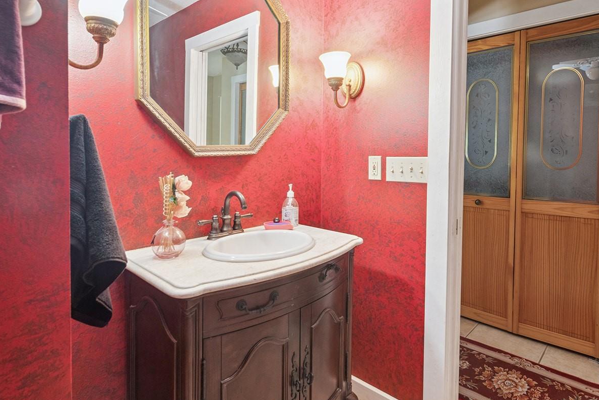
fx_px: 316
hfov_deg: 86.9
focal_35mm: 19
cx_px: 307
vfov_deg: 64.3
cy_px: 231
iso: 400
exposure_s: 1/4
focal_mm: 14
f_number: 8
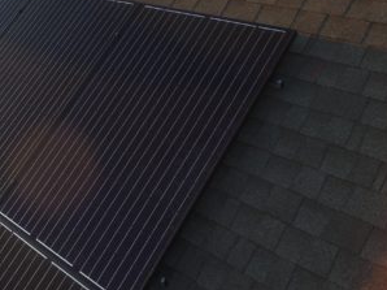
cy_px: 51
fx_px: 525
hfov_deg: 36.2
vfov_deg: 30.0
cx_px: -4
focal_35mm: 47
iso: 100
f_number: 2.8
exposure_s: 1/198
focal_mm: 3.61
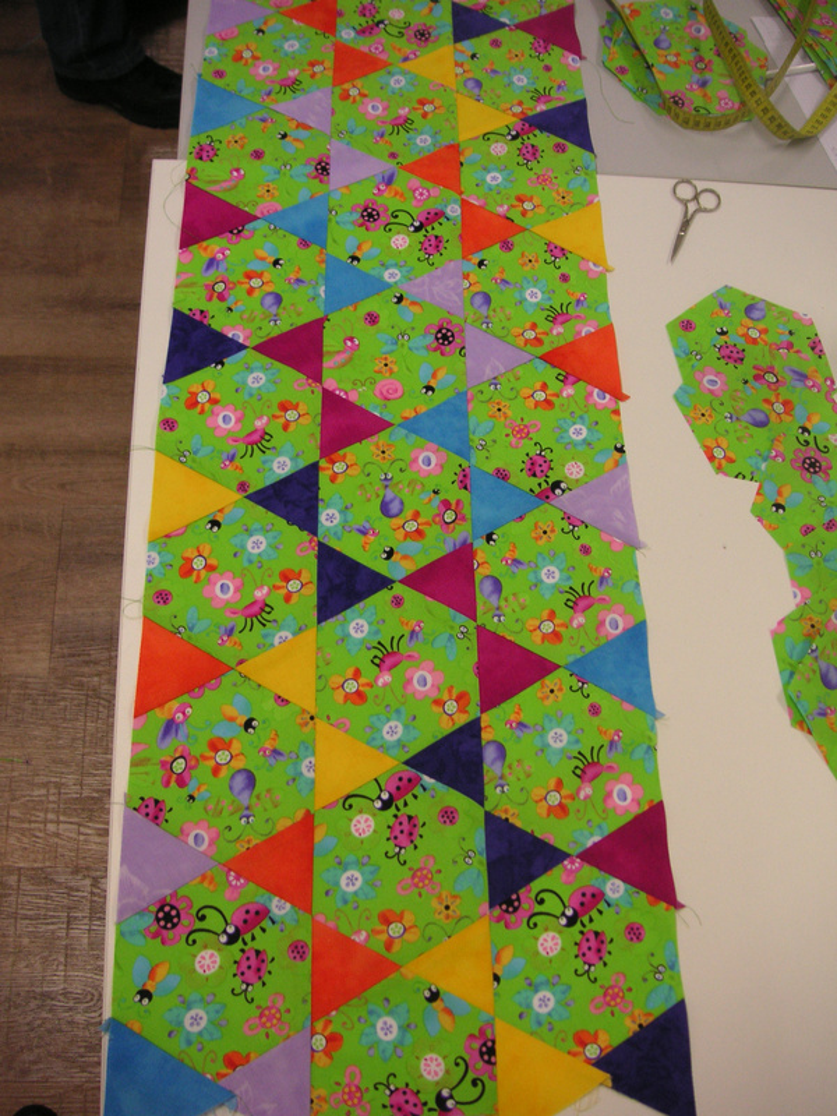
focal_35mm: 37
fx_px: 1193
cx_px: 418
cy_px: 558
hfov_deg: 38.7
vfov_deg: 50.1
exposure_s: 1/45
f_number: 2.8
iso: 64
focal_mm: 6.1
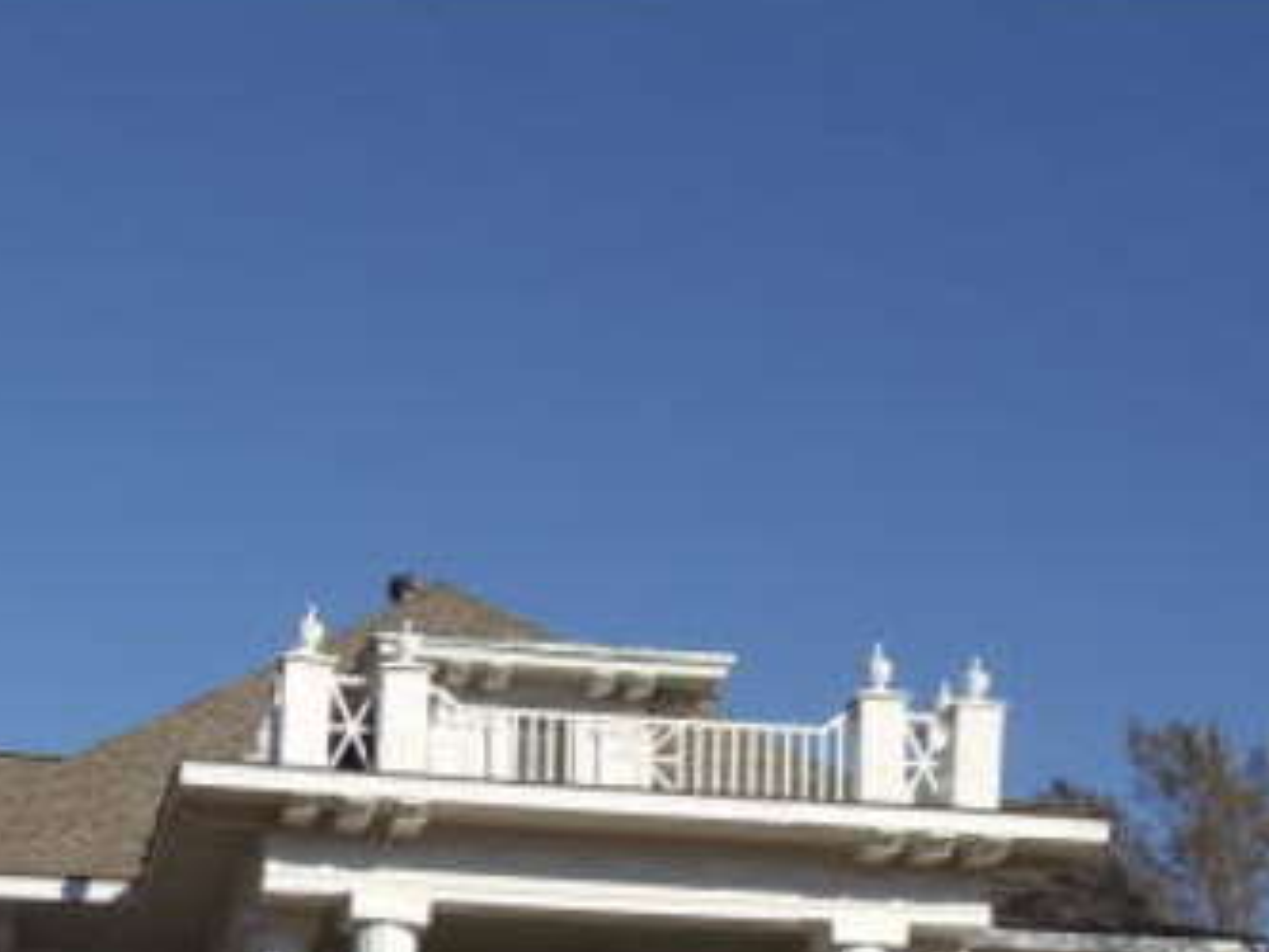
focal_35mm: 120
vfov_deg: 12.1
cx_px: 366
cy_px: 1085
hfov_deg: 16.3
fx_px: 4401
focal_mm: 6.81
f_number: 7.5
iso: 80
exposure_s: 1/250
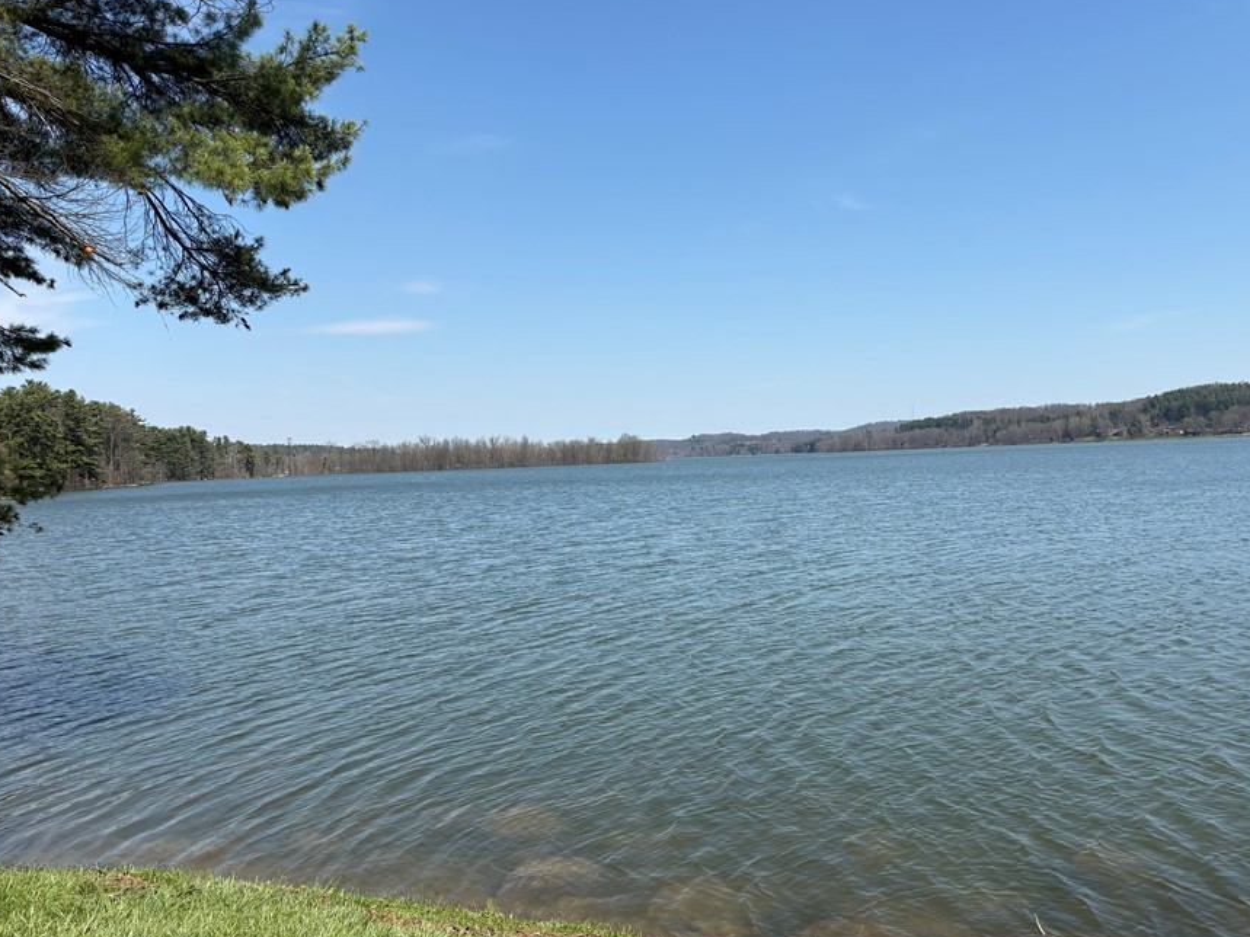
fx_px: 1119
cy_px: 515
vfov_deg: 45.4
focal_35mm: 31
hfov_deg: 58.1
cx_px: 726
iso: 50
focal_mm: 5.96
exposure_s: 1/3831
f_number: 1.6
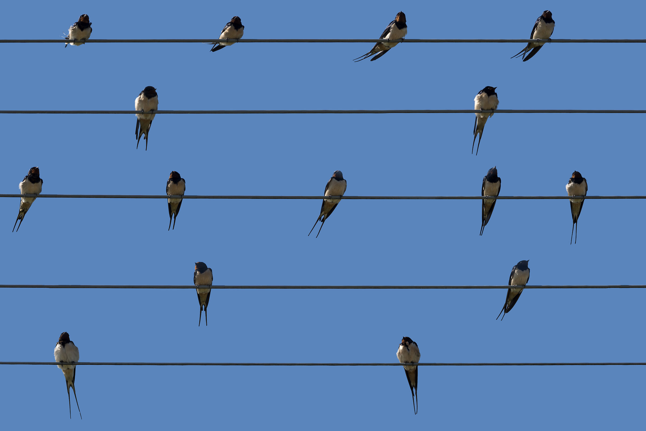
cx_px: 323
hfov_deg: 13.7
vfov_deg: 9.1
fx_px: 2691
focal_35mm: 150
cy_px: 216
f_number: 8
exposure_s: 1/500
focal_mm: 150
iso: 100
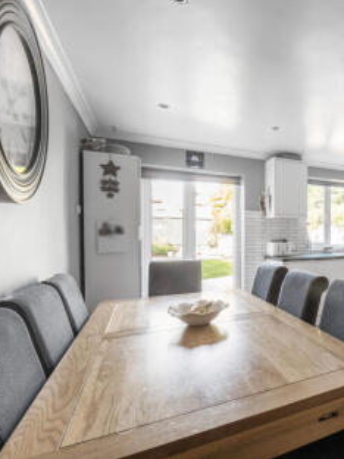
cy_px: 229
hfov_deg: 50.1
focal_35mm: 22
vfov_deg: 76.4
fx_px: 292
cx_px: 341
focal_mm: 15
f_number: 11
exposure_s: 1/10
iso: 400
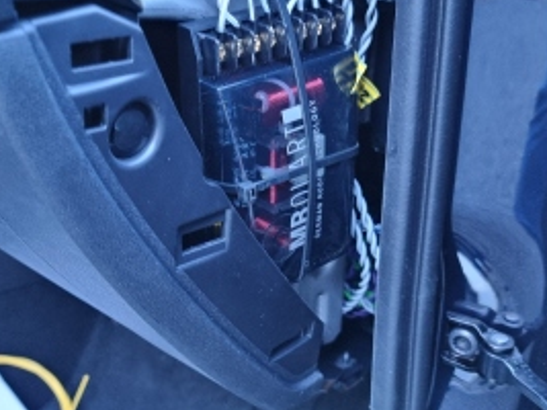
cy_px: 200
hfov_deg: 42.0
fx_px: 711
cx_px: 244
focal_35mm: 45
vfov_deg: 32.2
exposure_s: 1/50
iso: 500
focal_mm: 6.7
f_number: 1.8
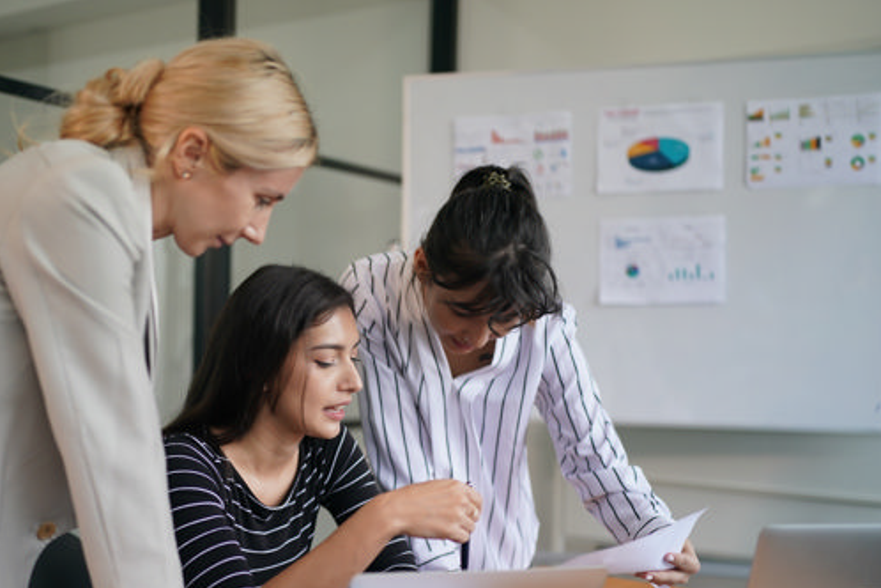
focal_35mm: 45
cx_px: 349
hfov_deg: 43.4
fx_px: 1101
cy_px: 376
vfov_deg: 29.7
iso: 200
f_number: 1.4
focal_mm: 35
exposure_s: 1/200
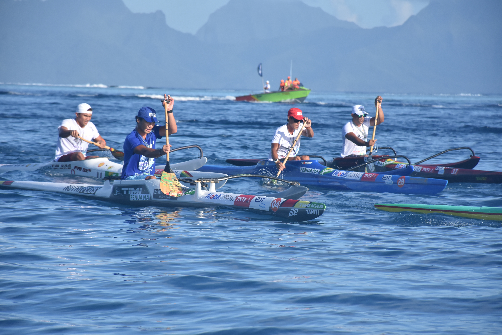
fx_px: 2929
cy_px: 168
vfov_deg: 6.5
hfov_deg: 9.8
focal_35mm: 210
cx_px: 251
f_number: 7.1
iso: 800
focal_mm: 140
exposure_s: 1/3200
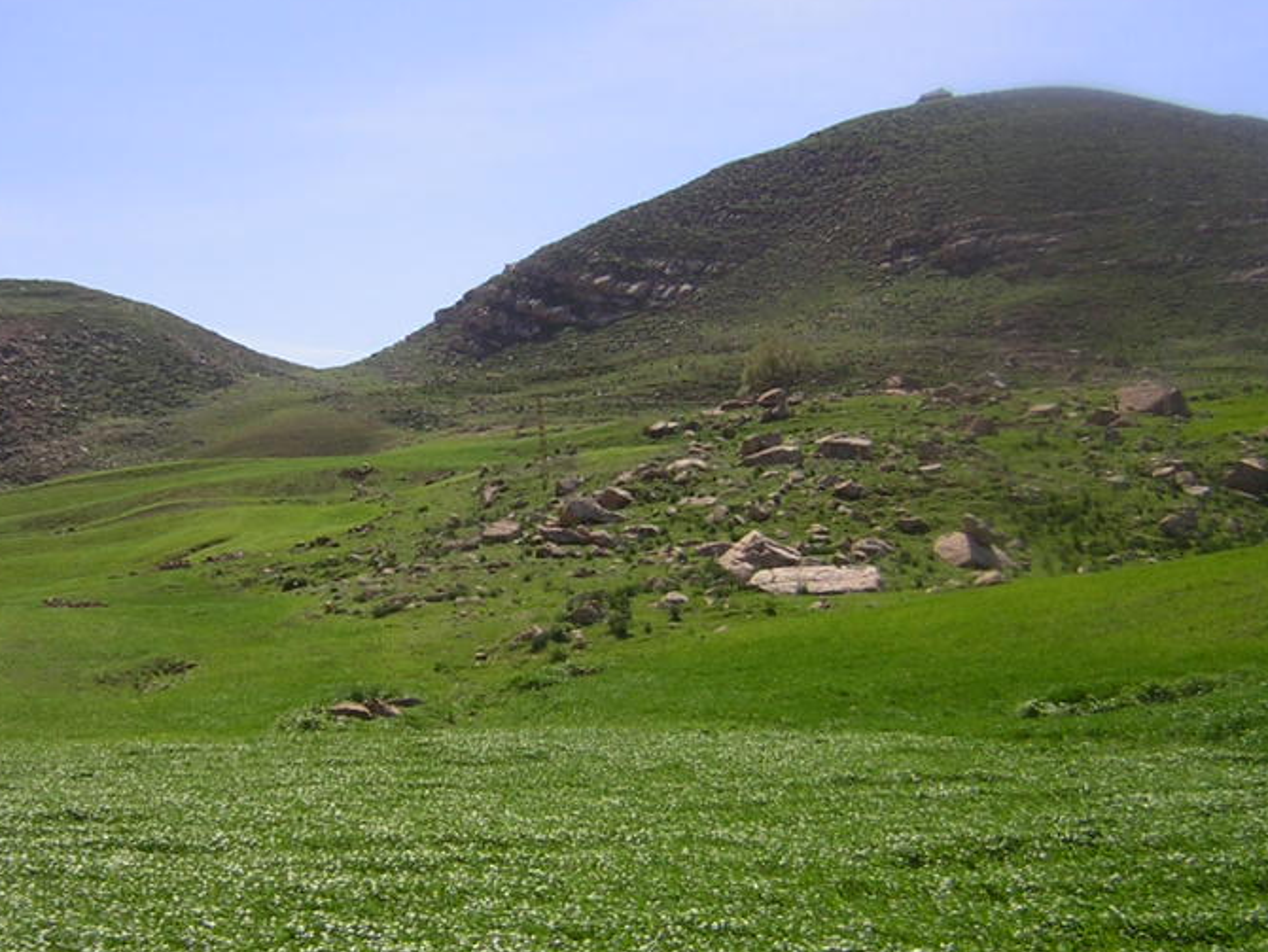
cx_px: 517
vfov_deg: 26.6
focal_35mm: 55
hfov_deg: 34.8
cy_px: 532
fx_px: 2015
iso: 50
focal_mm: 4.7
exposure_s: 1/306
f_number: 5.2
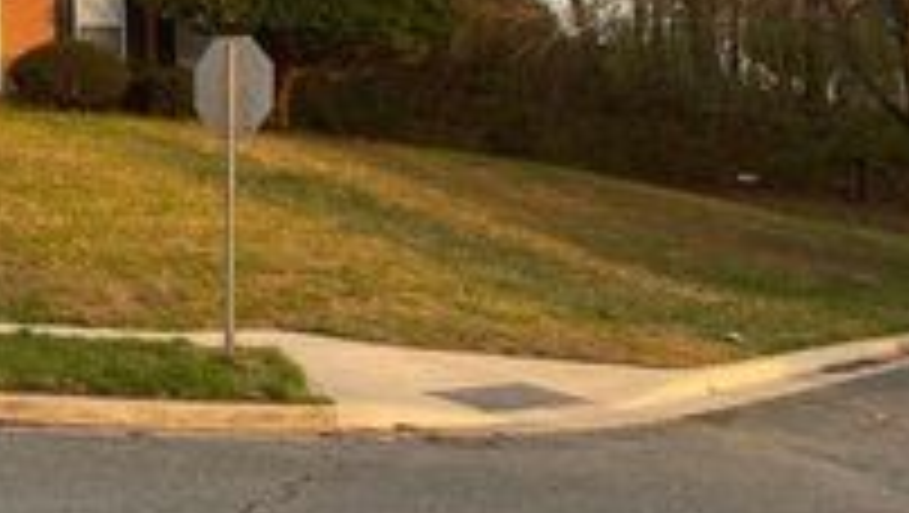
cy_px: -74
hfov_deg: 27.0
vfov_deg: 16.7
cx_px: -153
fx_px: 1689
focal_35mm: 70
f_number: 1.8
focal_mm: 4.25
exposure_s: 1/217
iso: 32
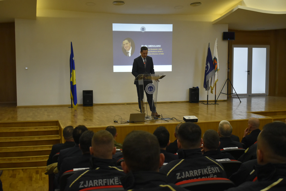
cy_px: 96
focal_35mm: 46
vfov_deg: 28.9
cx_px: 143
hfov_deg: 42.3
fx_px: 369
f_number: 4.2
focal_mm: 31
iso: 1600
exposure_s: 1/125
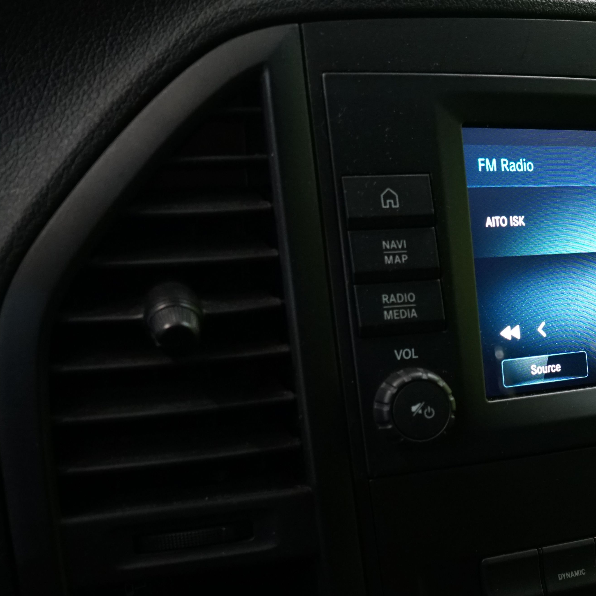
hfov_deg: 28.6
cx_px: 598
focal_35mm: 56
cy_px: 397
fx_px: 1091
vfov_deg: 30.3
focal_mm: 29
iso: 2000
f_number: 5.6
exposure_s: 1/40
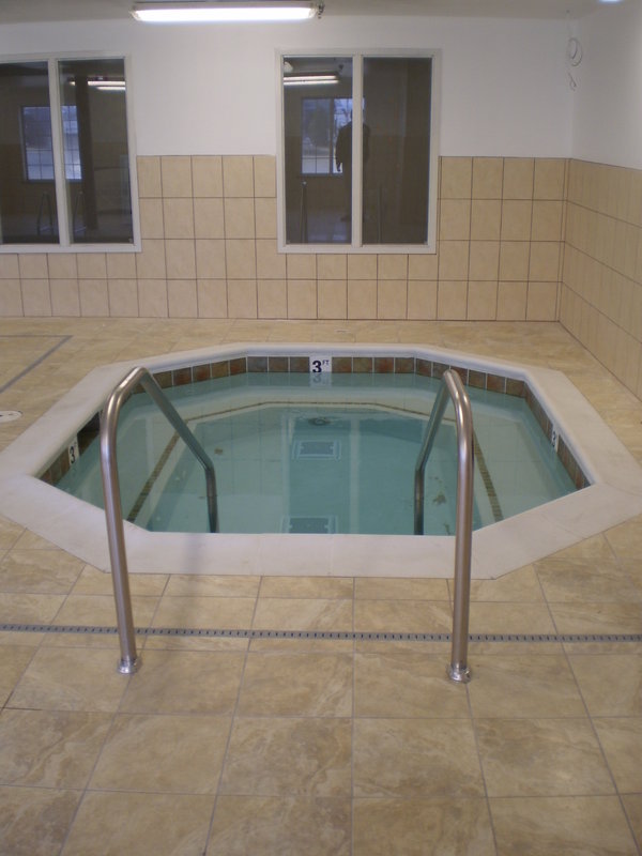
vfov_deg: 51.4
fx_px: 890
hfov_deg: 39.7
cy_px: 428
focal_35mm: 36
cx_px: 321
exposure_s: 1/40
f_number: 3.1
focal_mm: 6.3
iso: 64
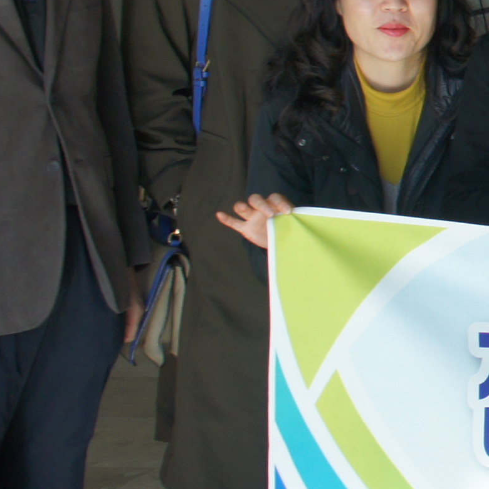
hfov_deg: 9.3
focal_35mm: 165
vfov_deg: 10.5
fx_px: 2637
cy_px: 31
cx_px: 1226
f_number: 4.5
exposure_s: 1/250
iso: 200
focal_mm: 22
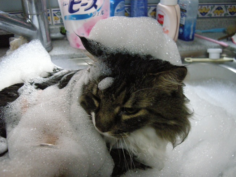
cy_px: 88
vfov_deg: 38.7
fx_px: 252
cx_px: 118
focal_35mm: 37
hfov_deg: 50.1
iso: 800
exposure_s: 1/71.7
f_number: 2.8
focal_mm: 7.9
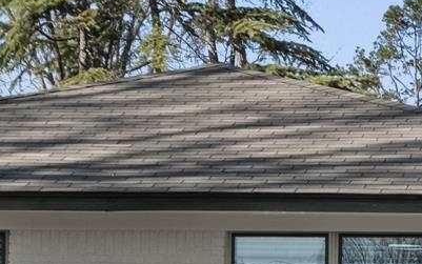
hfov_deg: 10.3
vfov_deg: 6.6
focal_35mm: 197
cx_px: 591
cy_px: 373
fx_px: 2267
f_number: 8
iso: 400
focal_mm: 20.9
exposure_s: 1/100
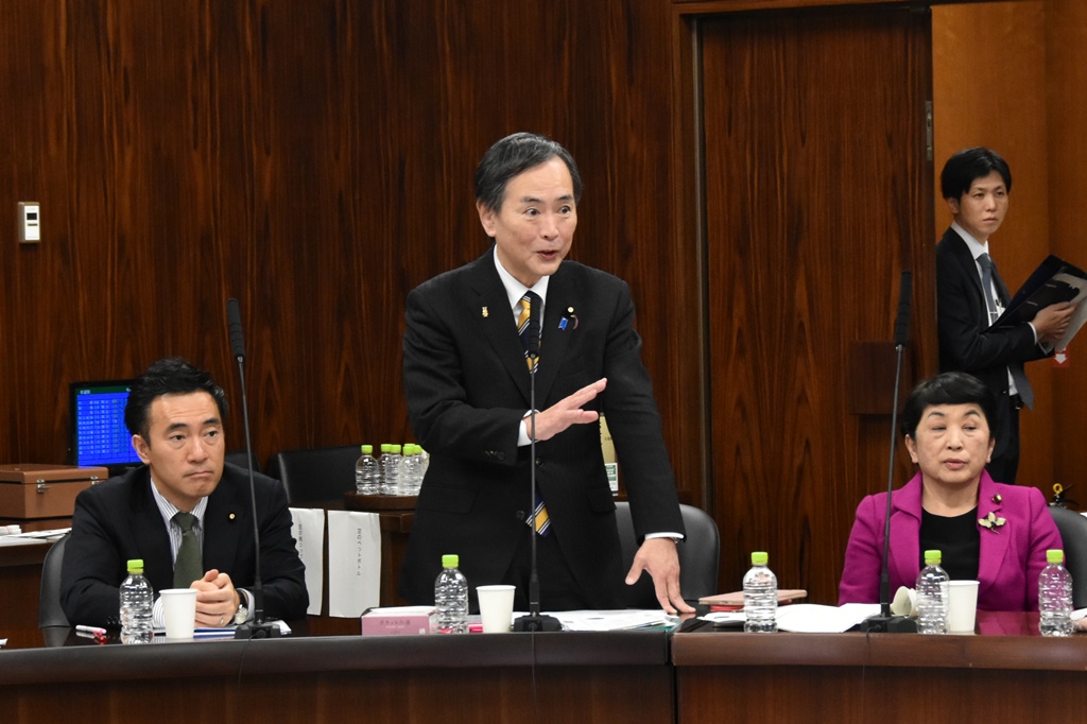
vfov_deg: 14.7
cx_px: 544
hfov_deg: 21.9
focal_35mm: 93
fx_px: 2807
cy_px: 362
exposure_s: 1/160
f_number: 6.3
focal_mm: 62
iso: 2500
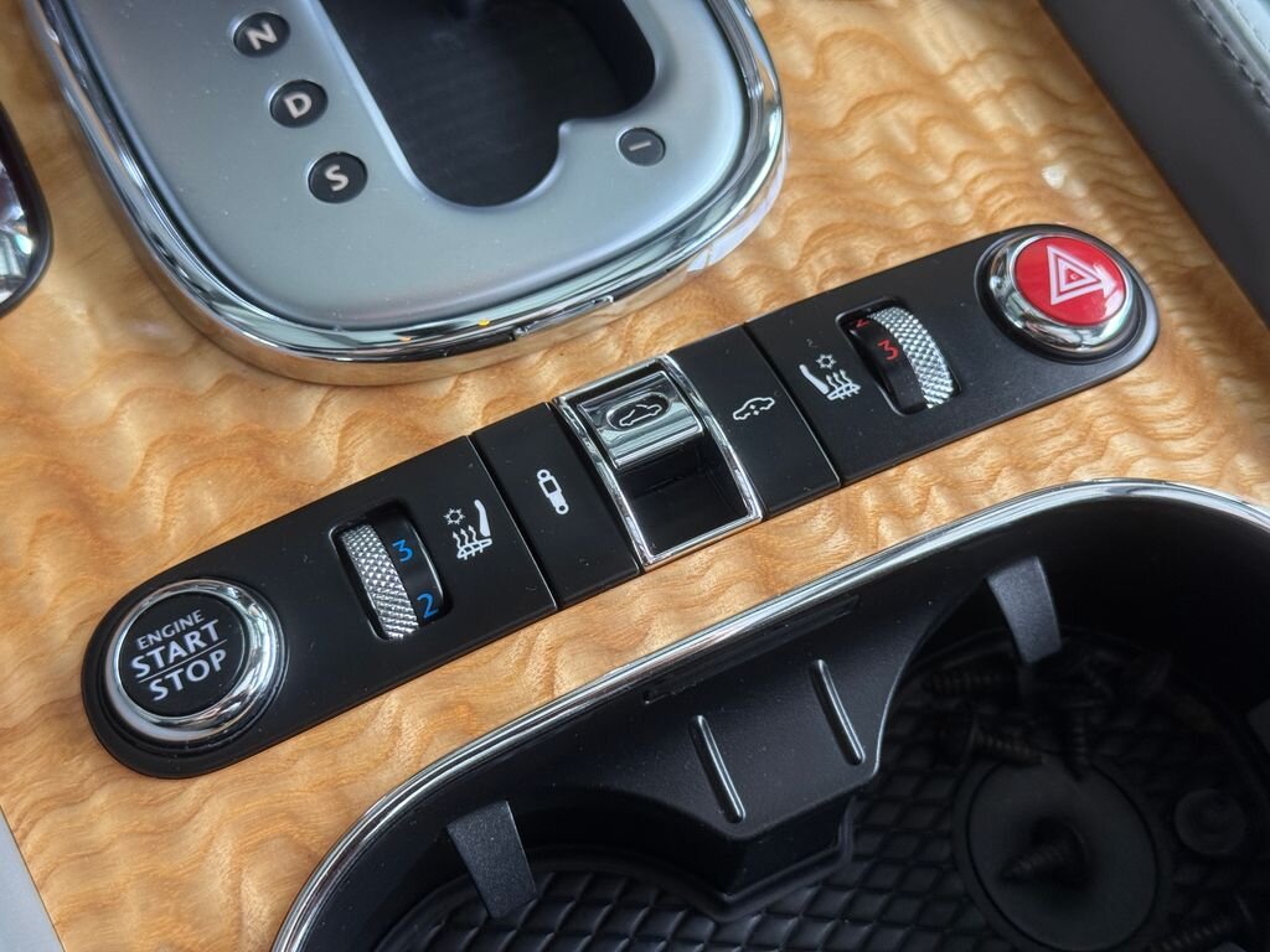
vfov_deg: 30.3
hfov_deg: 39.7
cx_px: 635
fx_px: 1761
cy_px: 476
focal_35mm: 48
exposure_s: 1/50
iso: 100
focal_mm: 6.76
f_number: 1.78
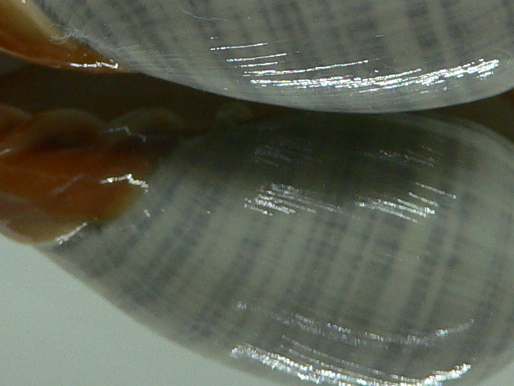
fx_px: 1366
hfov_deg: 21.3
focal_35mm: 92
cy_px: -10
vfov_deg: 15.7
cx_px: 264
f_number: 2.8
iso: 150
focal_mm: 4.6
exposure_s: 1/60
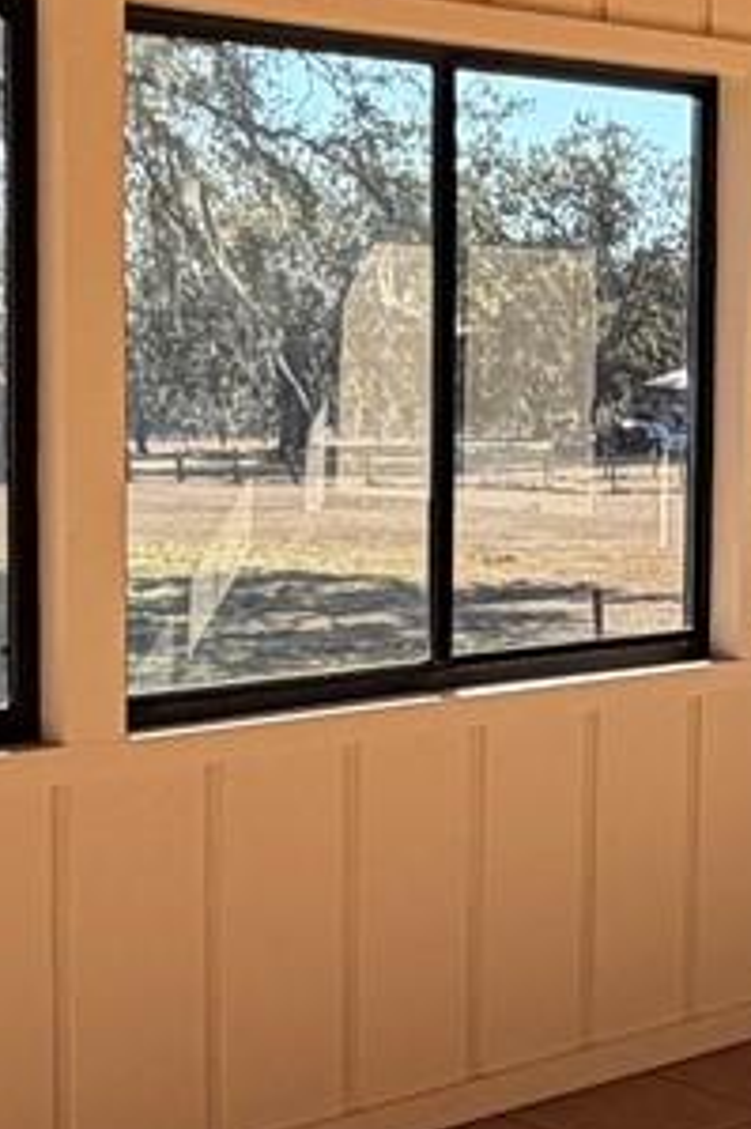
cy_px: 514
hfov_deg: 17.4
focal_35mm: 78
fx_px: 2443
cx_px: 566
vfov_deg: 26.0
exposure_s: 1/502
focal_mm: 2.22
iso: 50
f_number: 2.2
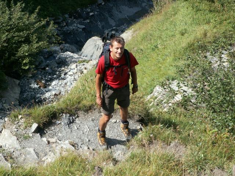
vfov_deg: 10.6
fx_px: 950
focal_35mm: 140
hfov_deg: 14.1
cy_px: 88
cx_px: 118
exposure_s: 1/100
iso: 50
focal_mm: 22.86
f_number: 7.1
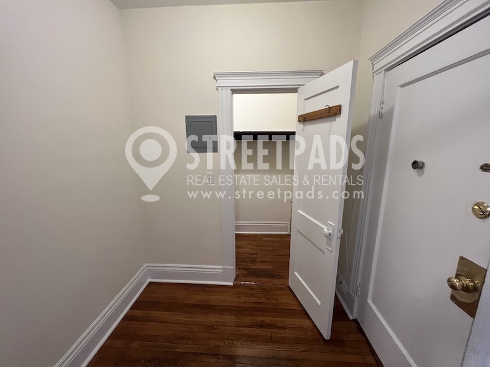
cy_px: 184
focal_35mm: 13
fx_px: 184
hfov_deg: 106.2
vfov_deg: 89.9
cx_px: 245
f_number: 1.8
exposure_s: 1/60
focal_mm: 1.57
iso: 400
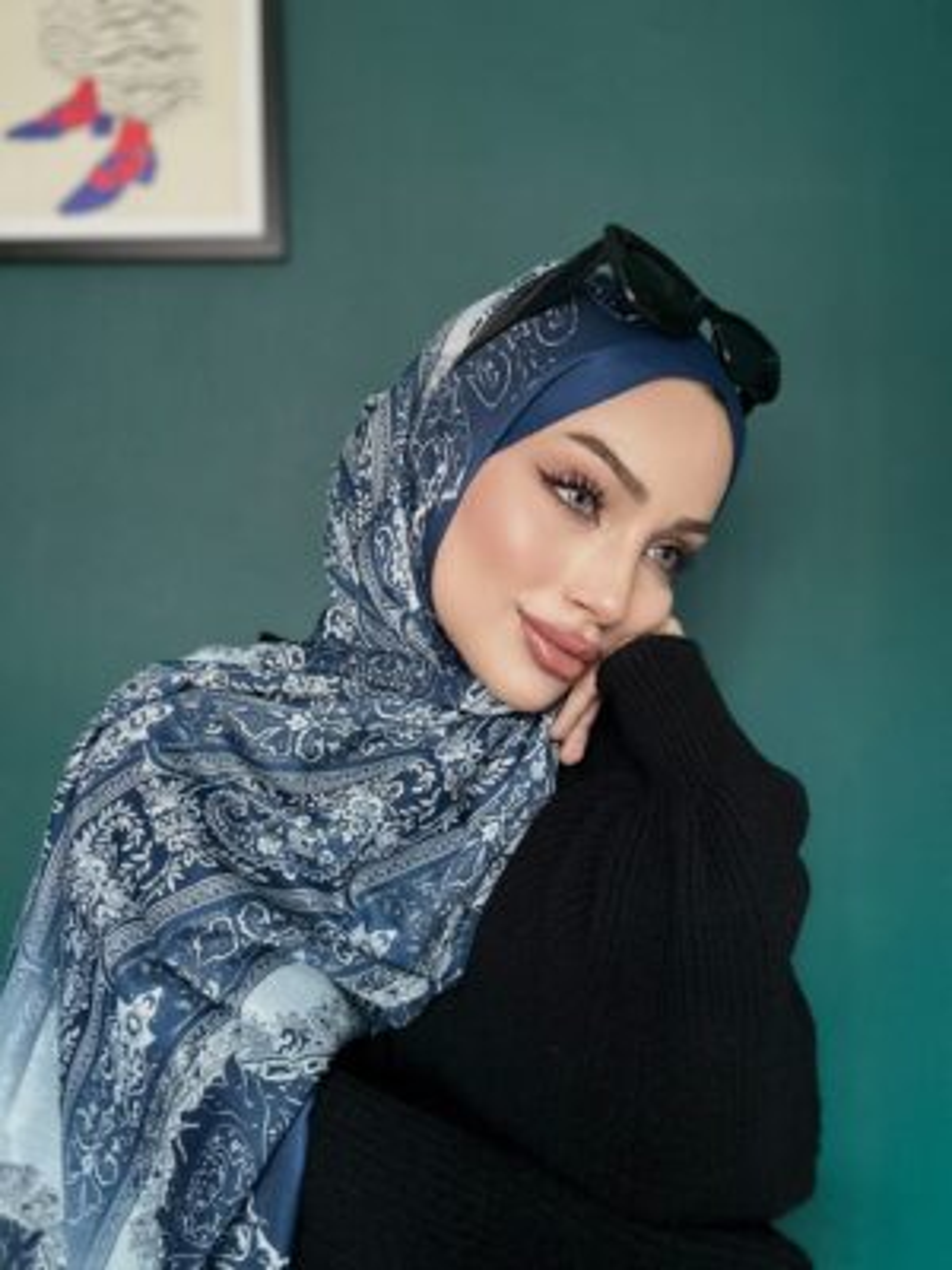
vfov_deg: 60.0
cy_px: 635
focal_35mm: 30
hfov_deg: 46.8
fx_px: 1100
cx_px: 476
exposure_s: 1/60
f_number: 1.9
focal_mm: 2.69
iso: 250
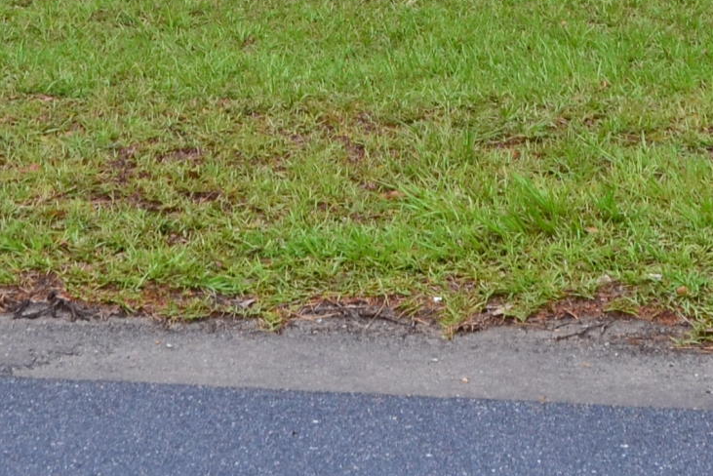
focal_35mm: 160
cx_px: 338
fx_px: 3170
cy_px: -459
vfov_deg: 8.2
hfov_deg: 12.8
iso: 400
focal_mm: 26
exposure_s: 1/200
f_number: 10
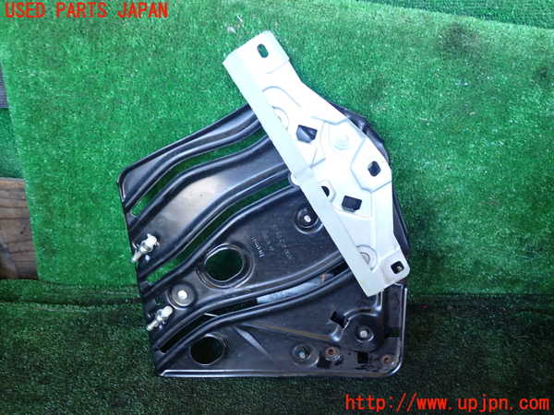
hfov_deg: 60.0
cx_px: 277
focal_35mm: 30
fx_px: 480
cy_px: 208
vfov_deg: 46.8
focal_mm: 5.4
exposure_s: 1/30
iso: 200
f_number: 2.3
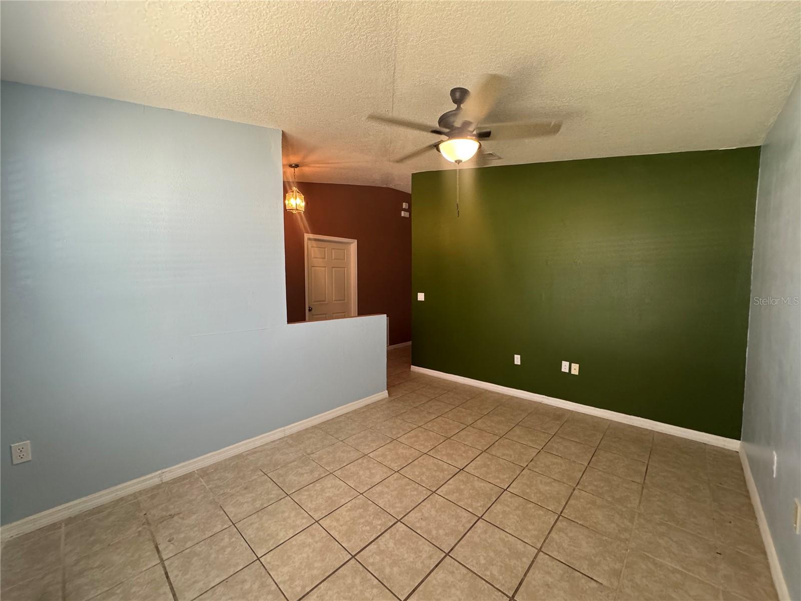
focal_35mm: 14
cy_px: 300
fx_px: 324
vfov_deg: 85.7
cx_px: 400
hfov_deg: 102.1
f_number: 2.2
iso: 320
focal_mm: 2.22
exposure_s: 1/81
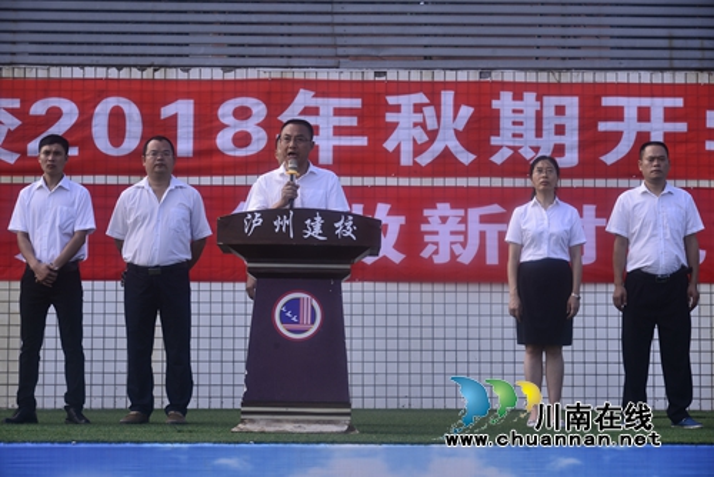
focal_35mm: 95
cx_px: 357
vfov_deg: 14.4
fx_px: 1885
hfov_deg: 21.4
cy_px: 238
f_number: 8
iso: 100
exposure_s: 1/125
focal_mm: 95
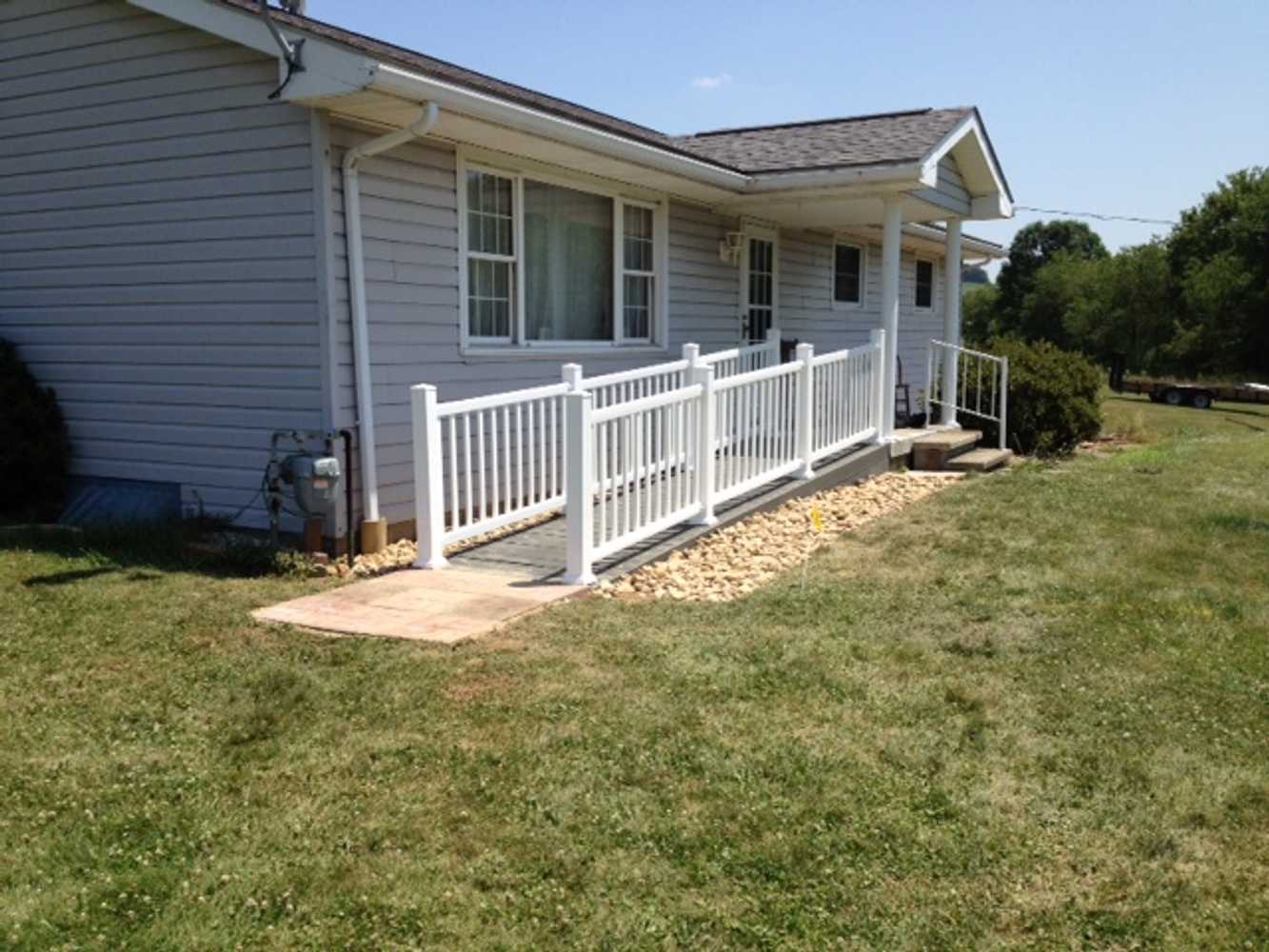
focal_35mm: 35
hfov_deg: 52.6
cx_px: 634
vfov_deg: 40.7
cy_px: 476
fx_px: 1283
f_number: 2.4
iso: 64
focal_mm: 4.28
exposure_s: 1/1842
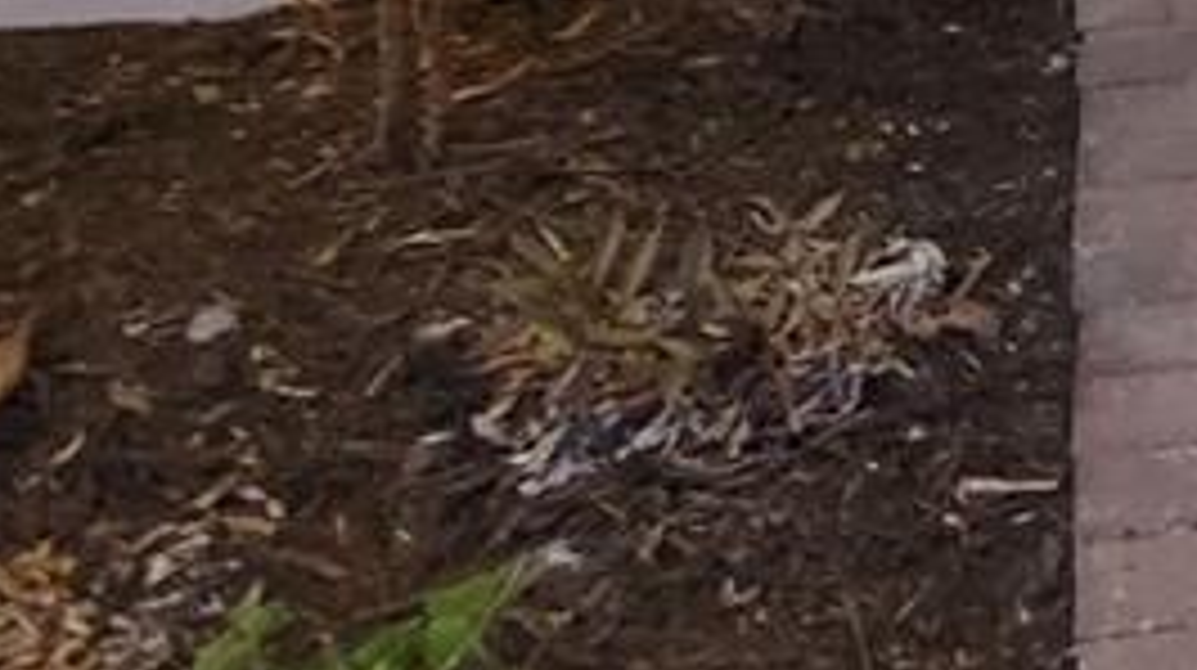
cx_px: 1714
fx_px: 2029
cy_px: -796
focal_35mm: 64
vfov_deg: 14.4
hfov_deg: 25.9
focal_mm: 2.2
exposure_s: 1/24
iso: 800
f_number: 2.2
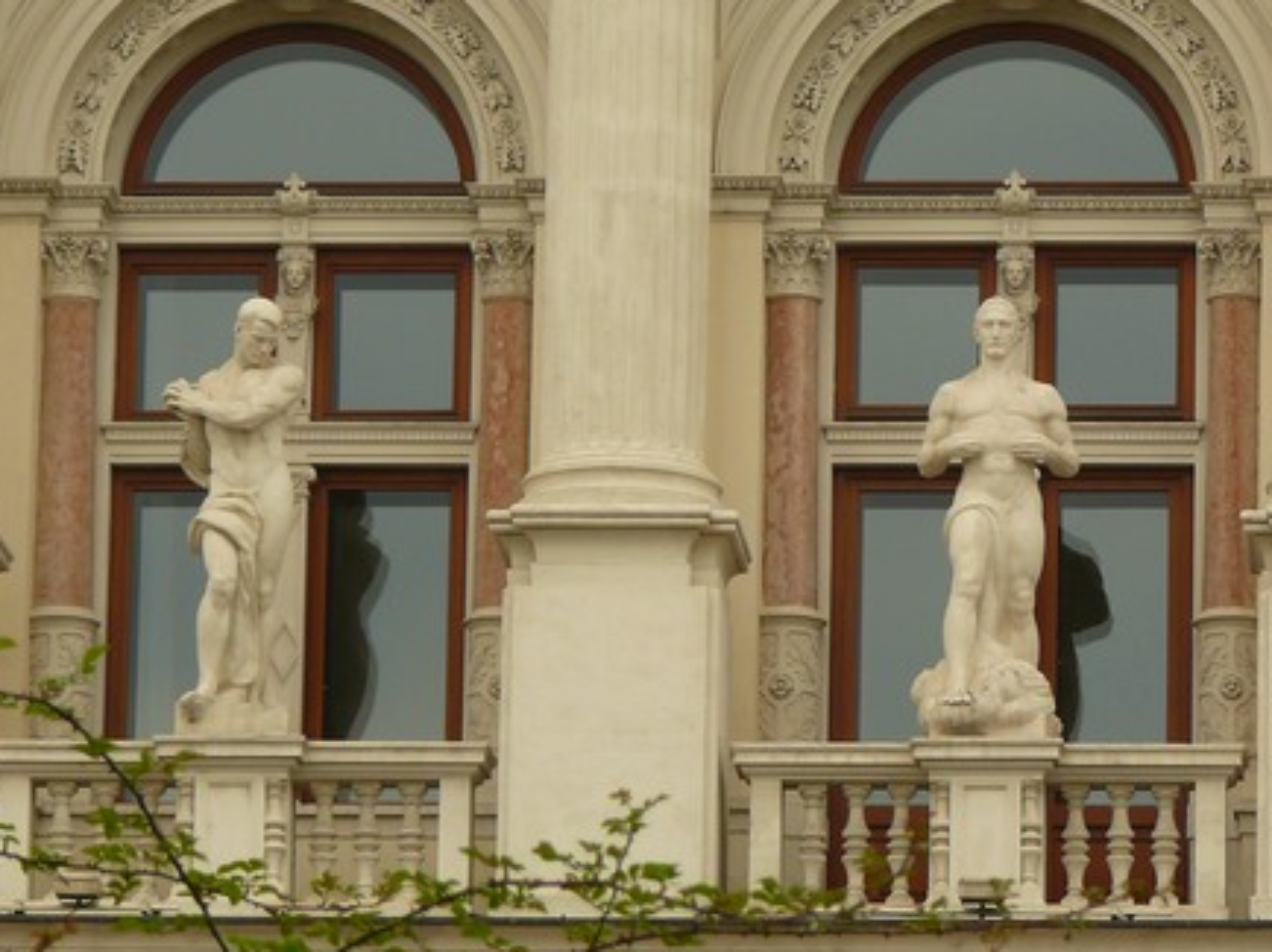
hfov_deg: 6.5
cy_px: 451
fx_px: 11165
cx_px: 988
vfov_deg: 4.9
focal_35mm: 304
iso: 100
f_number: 4
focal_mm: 37.2
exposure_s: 1/125
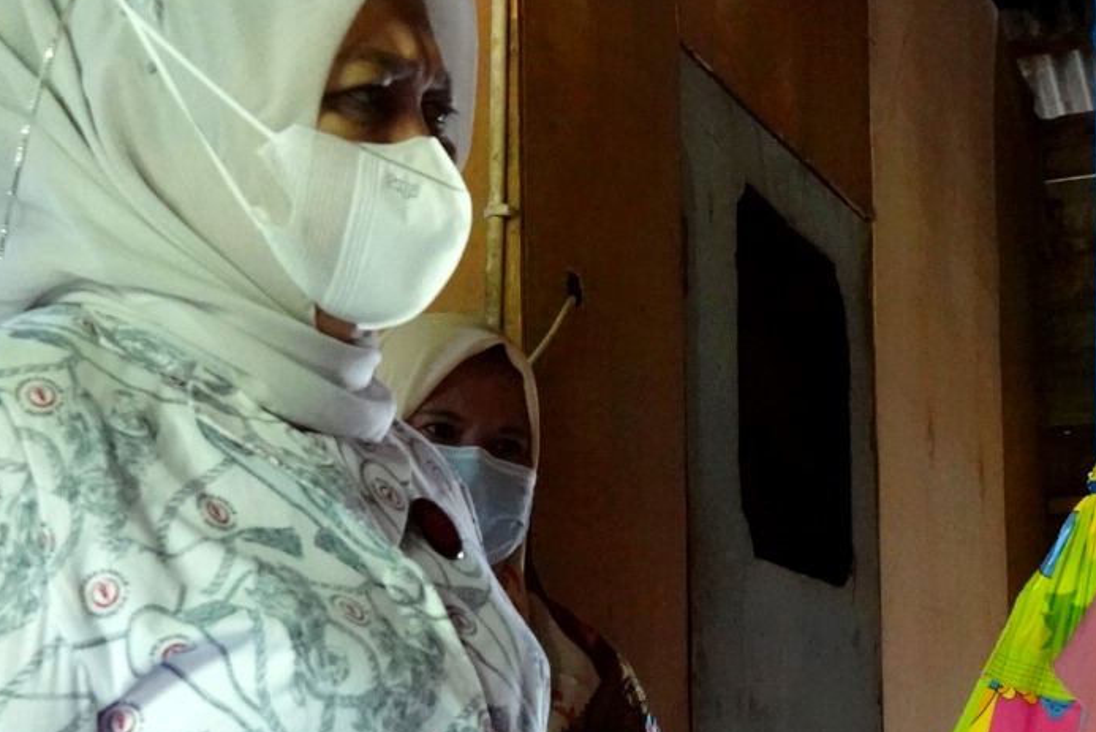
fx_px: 1706
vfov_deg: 23.7
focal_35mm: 56
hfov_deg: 35.1
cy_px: 634
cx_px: 764
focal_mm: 8.8
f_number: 2.5
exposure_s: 1/100
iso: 3200
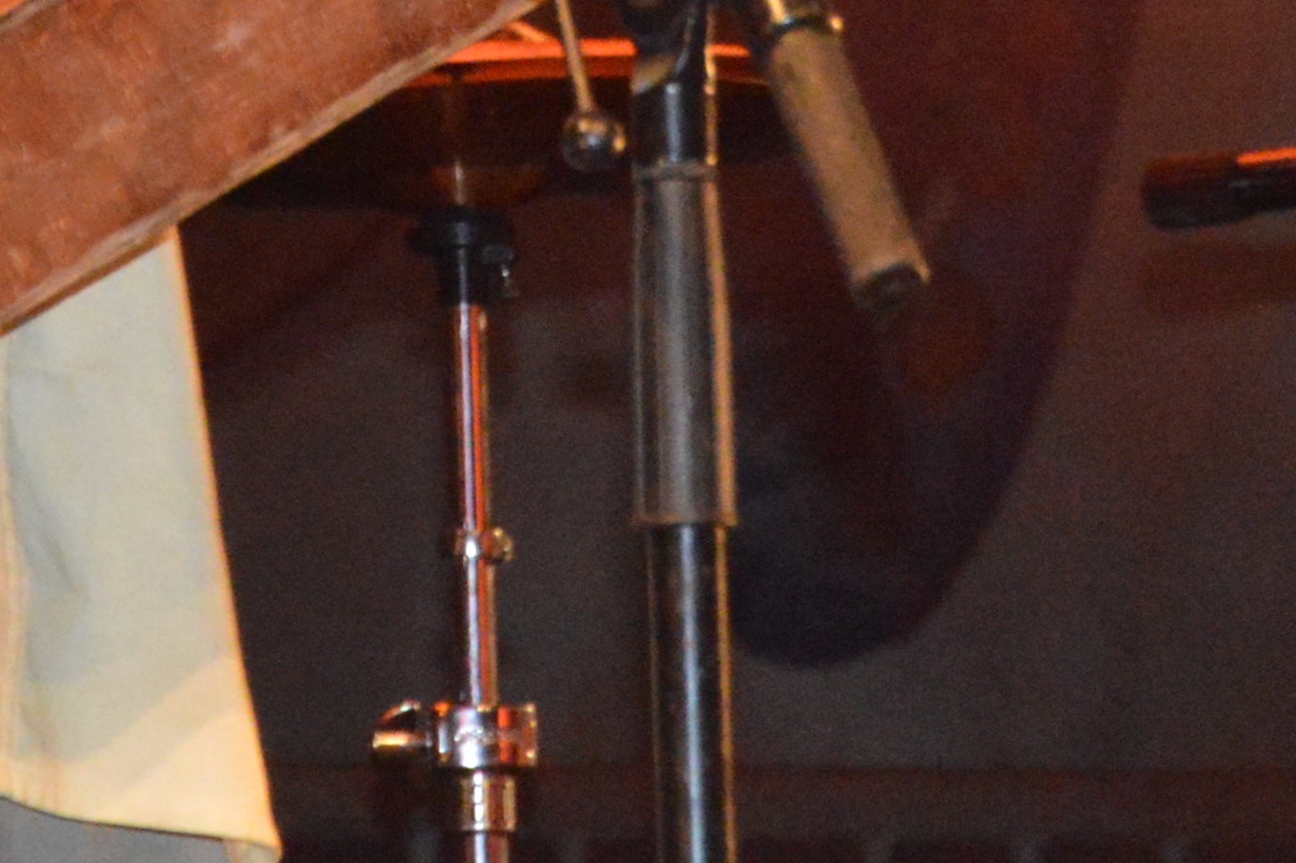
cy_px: -736
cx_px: 257
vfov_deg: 3.4
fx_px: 14433
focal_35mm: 401
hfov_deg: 5.1
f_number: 5.3
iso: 3200
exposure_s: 1/30
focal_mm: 62
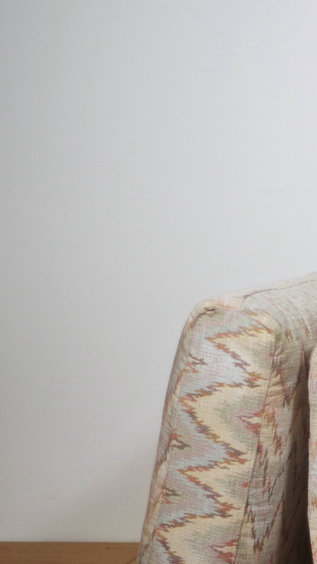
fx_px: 1255
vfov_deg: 25.2
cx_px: 567
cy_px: 373
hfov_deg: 13.0
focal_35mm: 84
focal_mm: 24.38
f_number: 4
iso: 400
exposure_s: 1/60
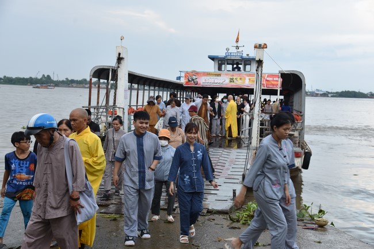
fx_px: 520
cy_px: 124
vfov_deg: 27.0
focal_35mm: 50
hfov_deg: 39.6
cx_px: 187
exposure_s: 1/100
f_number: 5
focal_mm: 50
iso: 400
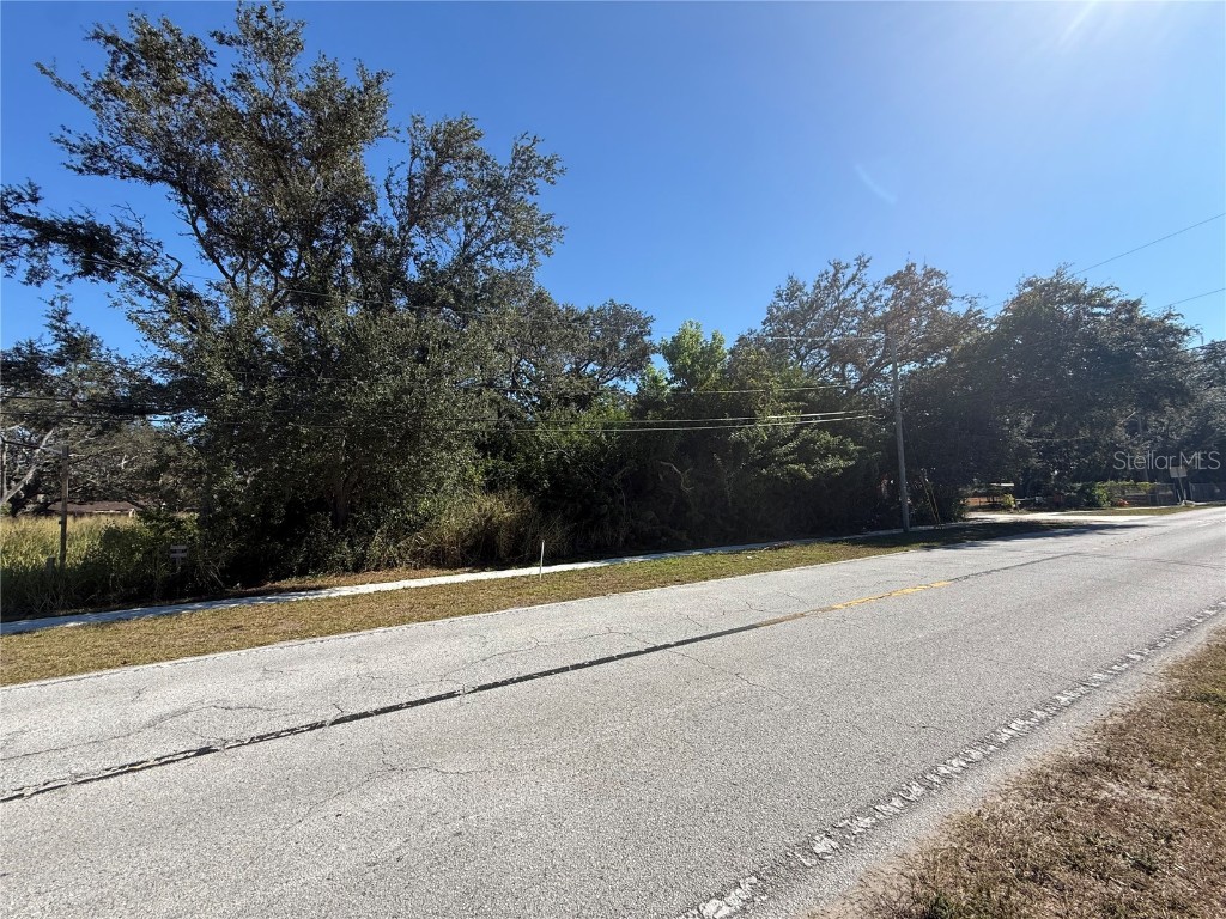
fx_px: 496
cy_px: 460
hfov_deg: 102.1
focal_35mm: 14
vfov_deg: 85.7
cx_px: 613
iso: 50
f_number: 2.2
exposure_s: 1/1259
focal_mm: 2.22
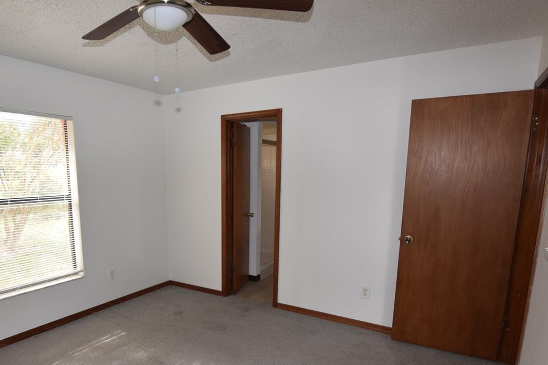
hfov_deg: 77.7
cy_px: 242
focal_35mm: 22
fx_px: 335
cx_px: 220
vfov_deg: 56.1
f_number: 5.6
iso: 800
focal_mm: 10
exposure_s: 1/125
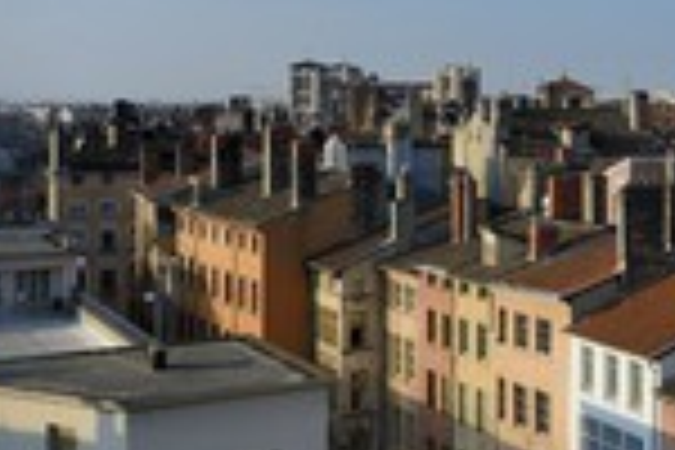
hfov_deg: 25.7
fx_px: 1256
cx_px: 886
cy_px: 108
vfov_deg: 20.1
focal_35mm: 67
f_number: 13
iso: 100
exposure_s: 1/100
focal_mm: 24
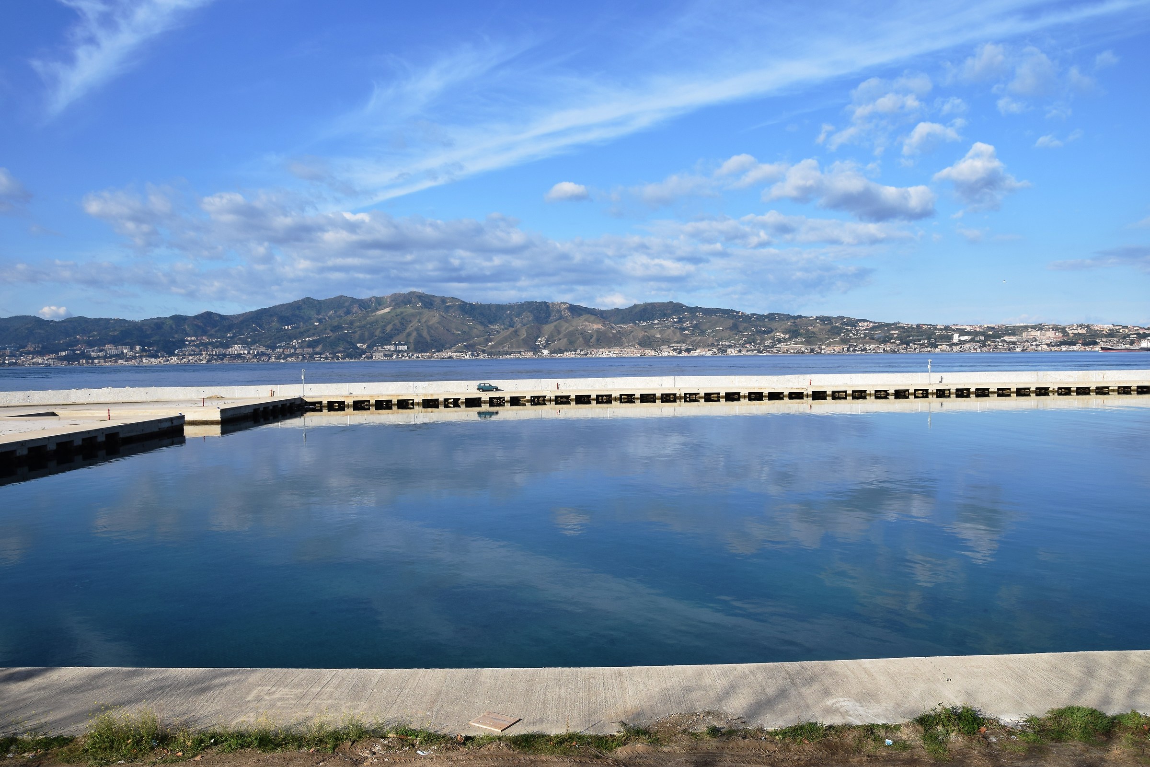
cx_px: 575
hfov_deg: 67.4
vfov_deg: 47.9
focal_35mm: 27
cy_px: 384
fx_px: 862
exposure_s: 1/250
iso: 200
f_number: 13
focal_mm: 18
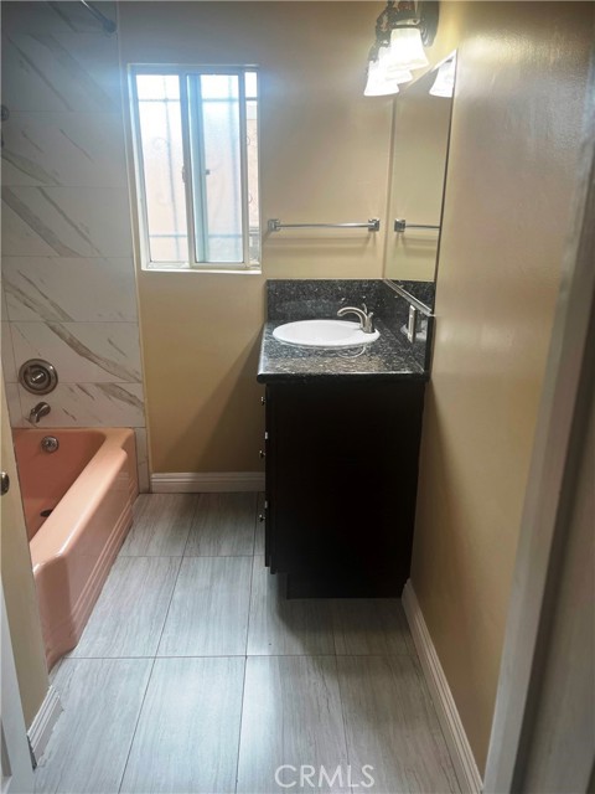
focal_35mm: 26
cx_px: 298
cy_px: 397
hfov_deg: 53.1
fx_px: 596
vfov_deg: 67.3
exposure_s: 1/120
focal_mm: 5.1
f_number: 1.6
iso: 50
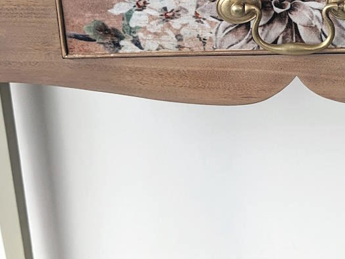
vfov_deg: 17.8
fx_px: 817
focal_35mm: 82
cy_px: 55
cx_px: 294
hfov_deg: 23.4
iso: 47
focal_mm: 4.38
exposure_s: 1/204
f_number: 1.73
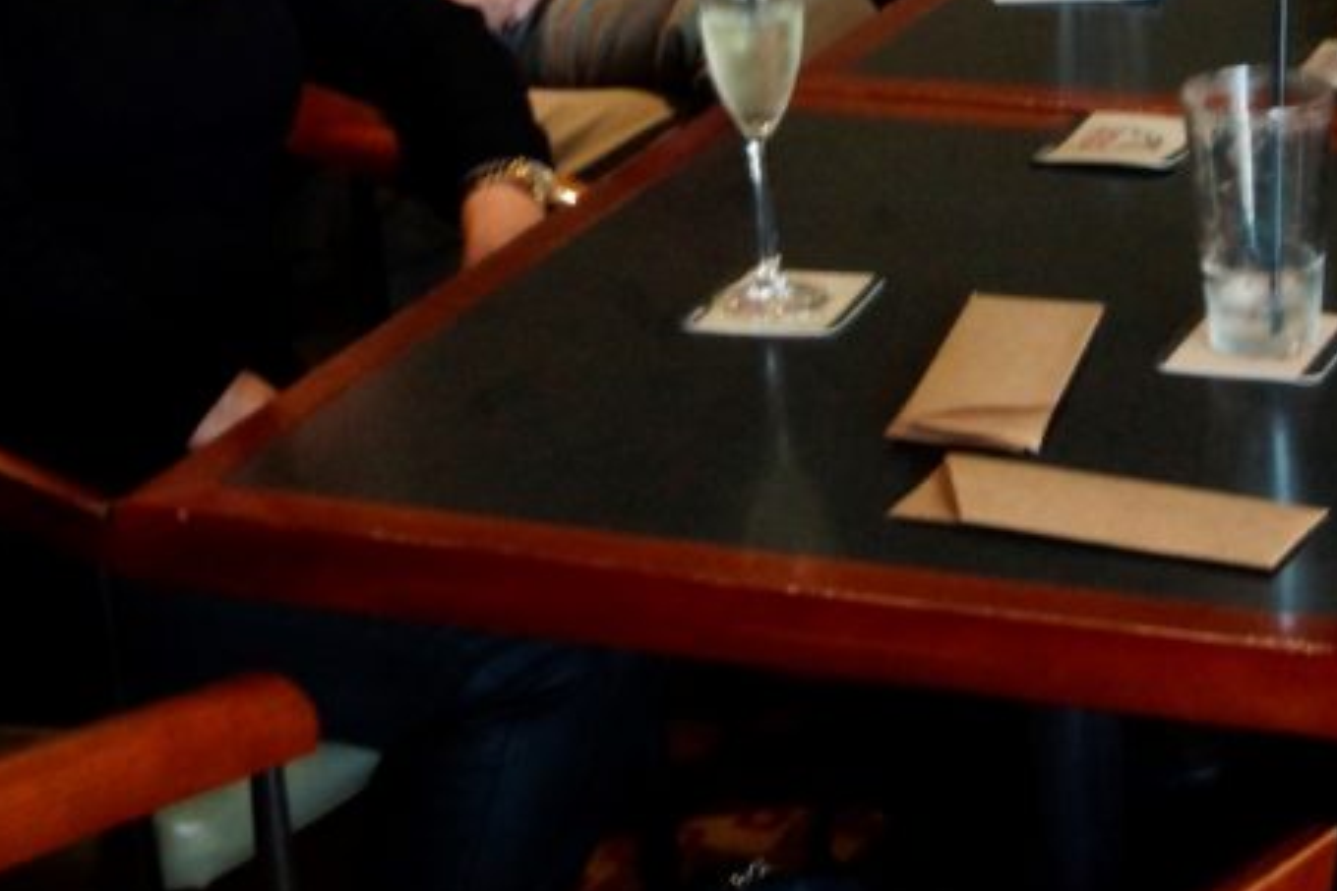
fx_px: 3528
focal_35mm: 95
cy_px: 27
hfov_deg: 21.0
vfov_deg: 14.2
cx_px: 1213
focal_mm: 28
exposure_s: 1/8
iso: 1600
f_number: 16
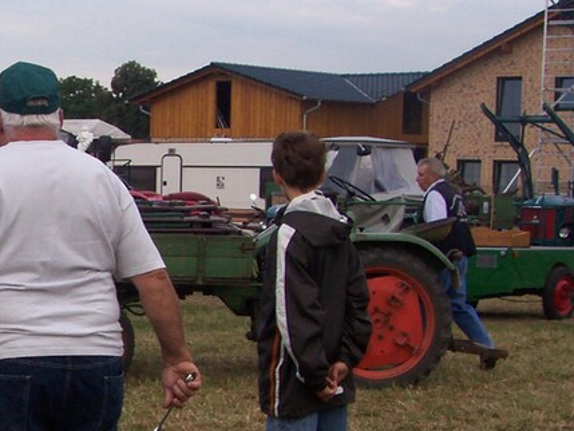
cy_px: 327
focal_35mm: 95
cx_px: -142
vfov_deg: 15.5
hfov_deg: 19.3
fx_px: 1576
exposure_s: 1/220
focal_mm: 5.6
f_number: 5.1
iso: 80
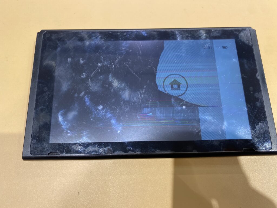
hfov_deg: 67.3
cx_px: 138
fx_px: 208
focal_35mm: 26
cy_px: 104
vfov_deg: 53.1
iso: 32
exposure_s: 1/120
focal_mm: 4.25
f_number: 1.8
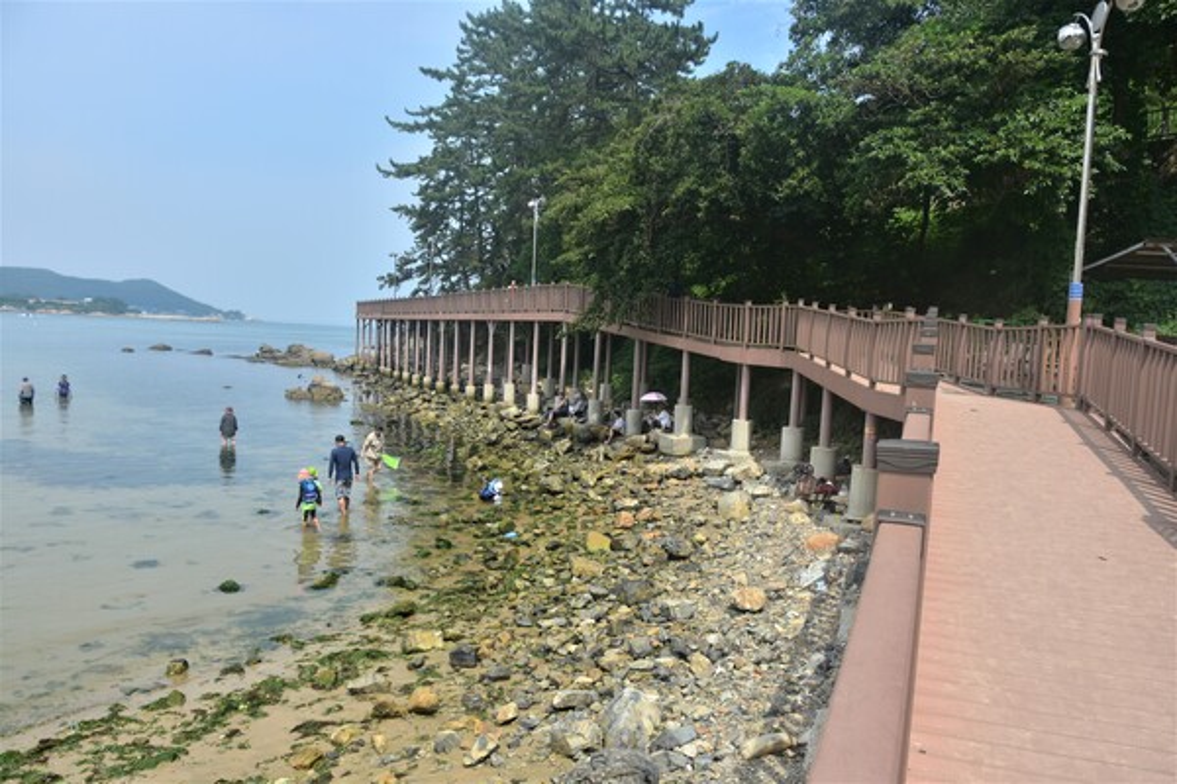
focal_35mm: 27
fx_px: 883
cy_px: 392
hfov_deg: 67.4
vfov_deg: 47.9
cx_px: 588
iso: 100
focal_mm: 18
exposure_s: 1/800
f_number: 7.1
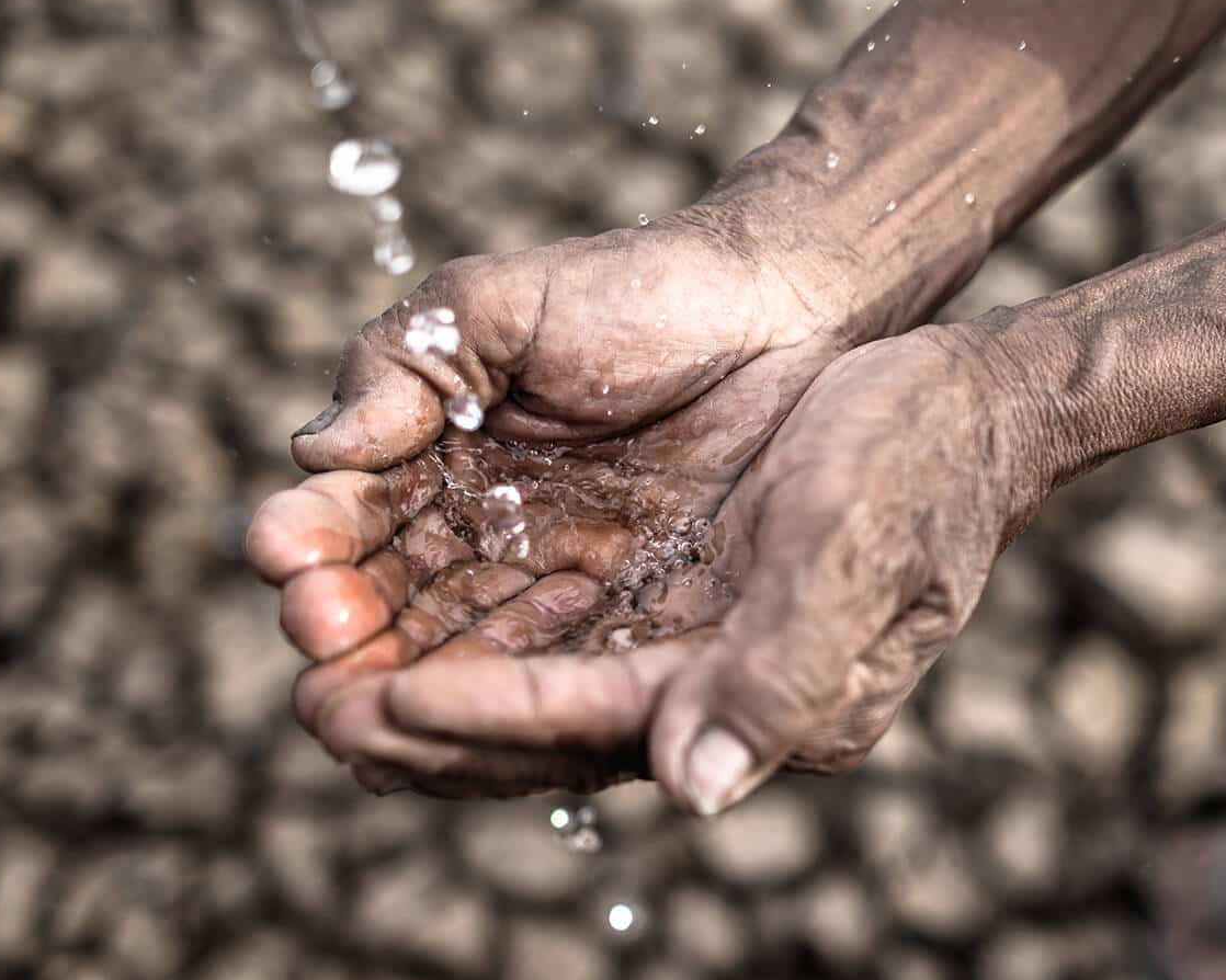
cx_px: 840
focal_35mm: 47
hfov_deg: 39.0
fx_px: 1705
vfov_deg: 32.1
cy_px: 509
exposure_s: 1/1600
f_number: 1.8
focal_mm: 28
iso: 80
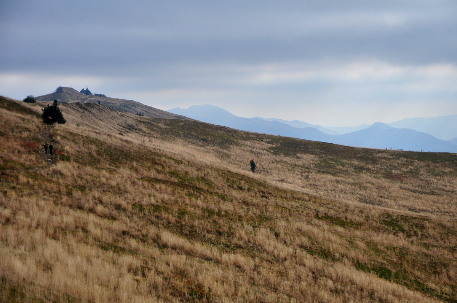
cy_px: 152
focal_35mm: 112
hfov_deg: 18.2
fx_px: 1426
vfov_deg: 12.1
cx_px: 228
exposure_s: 1/800
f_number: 7.1
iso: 400
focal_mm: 75
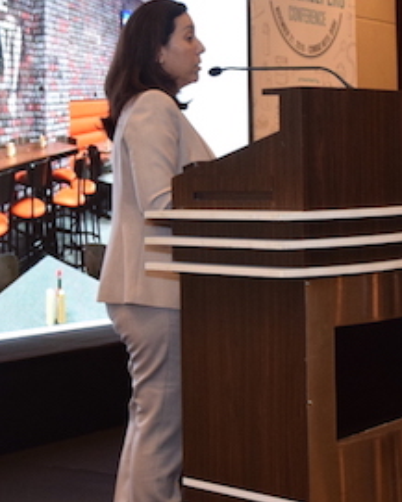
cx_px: 319
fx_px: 1427
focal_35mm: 96
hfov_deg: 15.9
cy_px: 143
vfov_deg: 19.8
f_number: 8
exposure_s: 1/50
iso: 800
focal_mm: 22
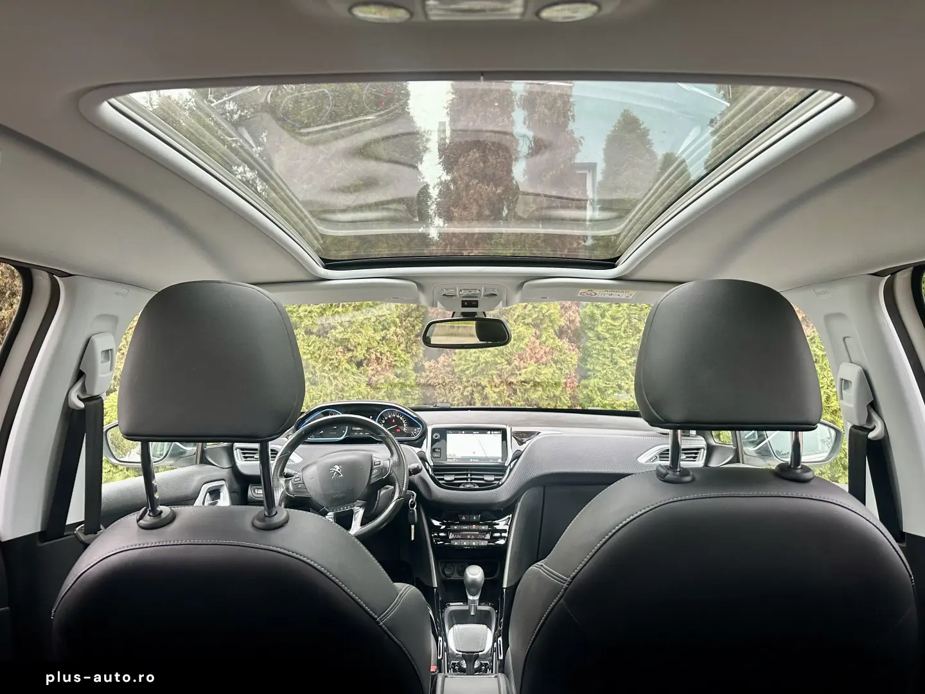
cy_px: 347
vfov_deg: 56.8
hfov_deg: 71.6
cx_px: 462
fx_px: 641
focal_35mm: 24
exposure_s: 1/121
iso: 200
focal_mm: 6.86
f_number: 1.78
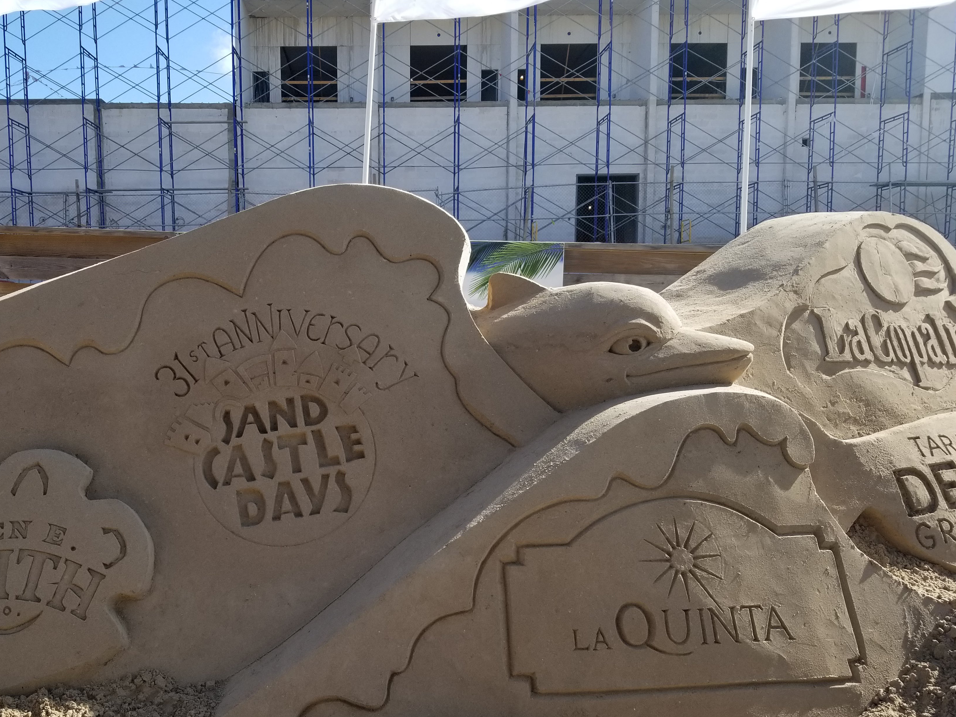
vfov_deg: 44.1
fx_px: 884
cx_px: 370
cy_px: 394
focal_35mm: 32
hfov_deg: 56.3
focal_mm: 4.3
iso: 50
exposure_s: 1/1428
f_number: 1.7
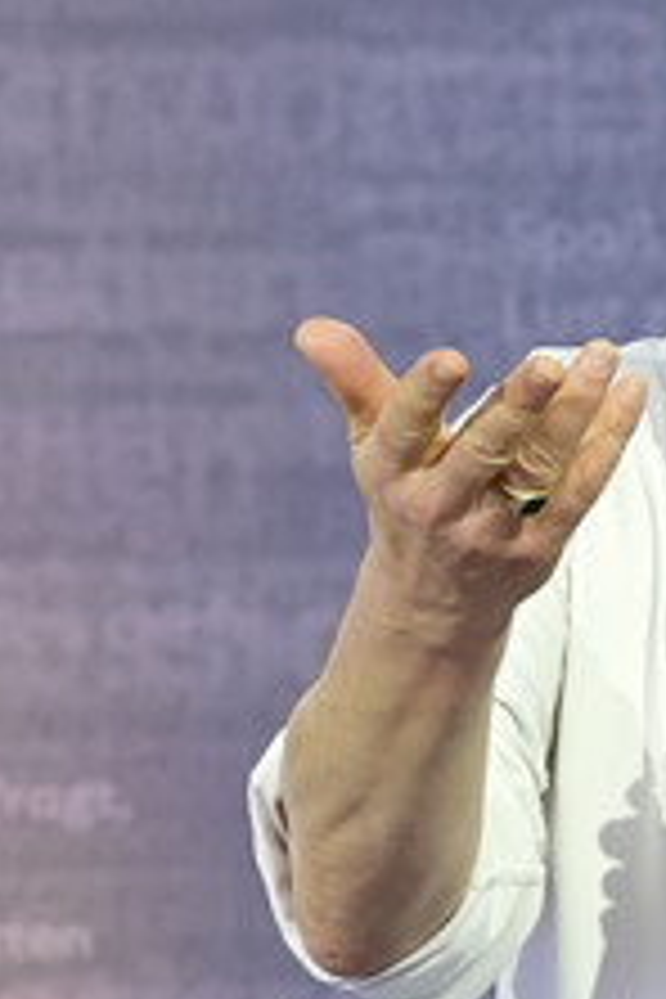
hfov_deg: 3.7
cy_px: 342
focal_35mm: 366
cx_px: 929
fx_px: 10156
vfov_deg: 5.6
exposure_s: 1/320
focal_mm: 180
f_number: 9
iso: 1250
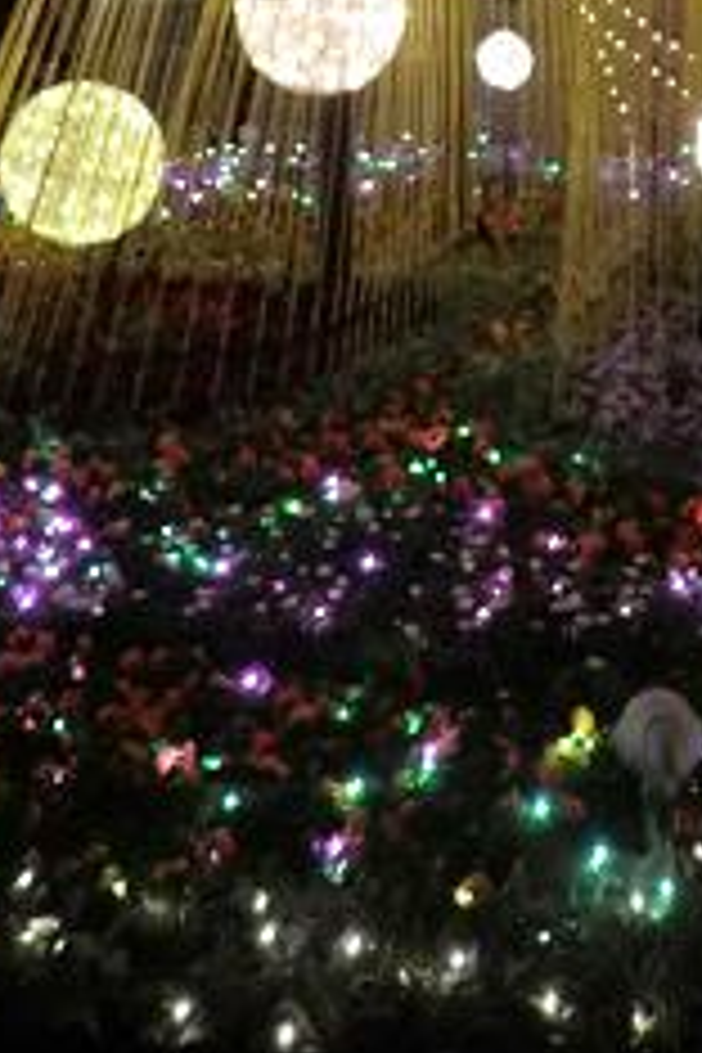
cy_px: -43
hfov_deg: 22.0
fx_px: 1755
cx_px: 664
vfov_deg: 30.6
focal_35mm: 60
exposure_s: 1/40
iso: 800
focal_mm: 4.7
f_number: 2.8
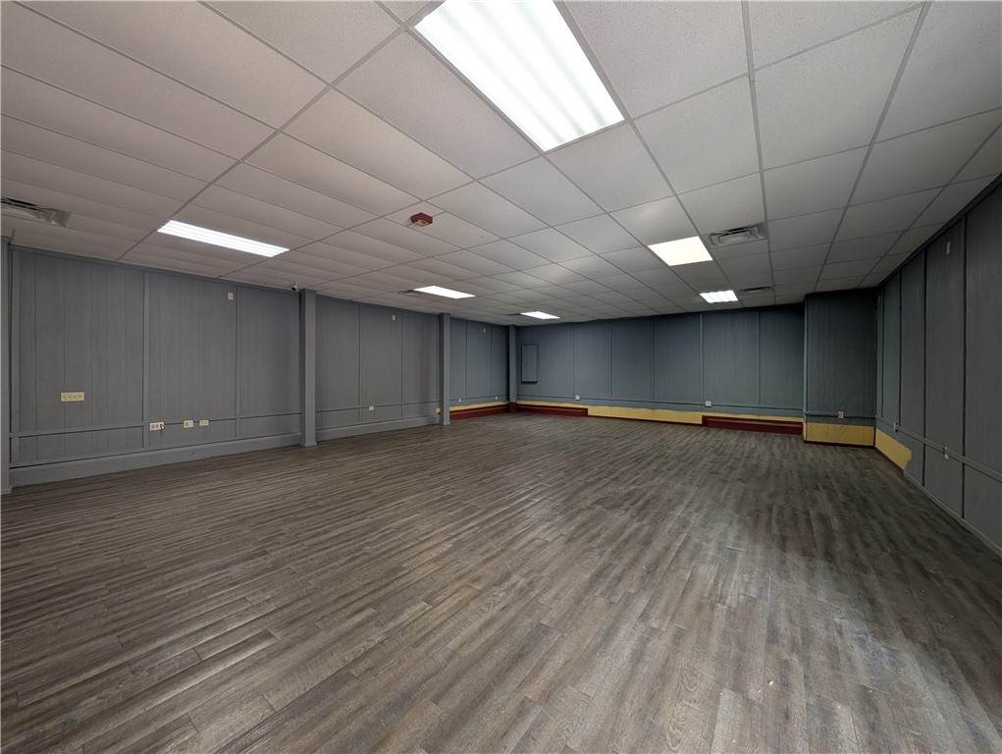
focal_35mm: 12
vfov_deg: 94.6
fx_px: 348
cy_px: 377
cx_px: 501
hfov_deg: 110.5
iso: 80
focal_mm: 2.02
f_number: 1.7
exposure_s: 1/120
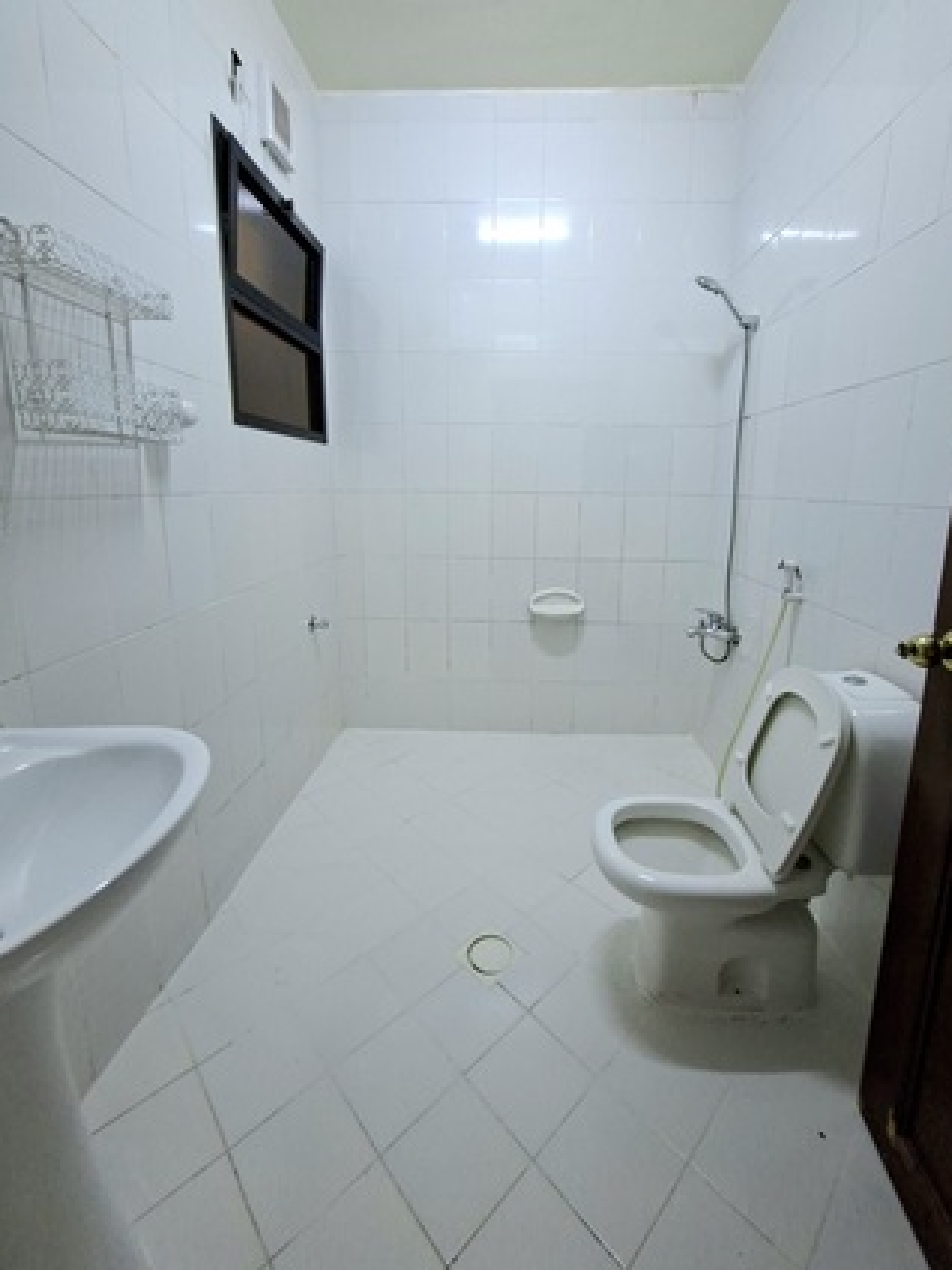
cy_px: 589
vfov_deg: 101.9
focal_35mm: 14
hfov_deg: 85.6
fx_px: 513
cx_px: 501
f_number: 2.2
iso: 500
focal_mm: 1.74
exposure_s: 1/24
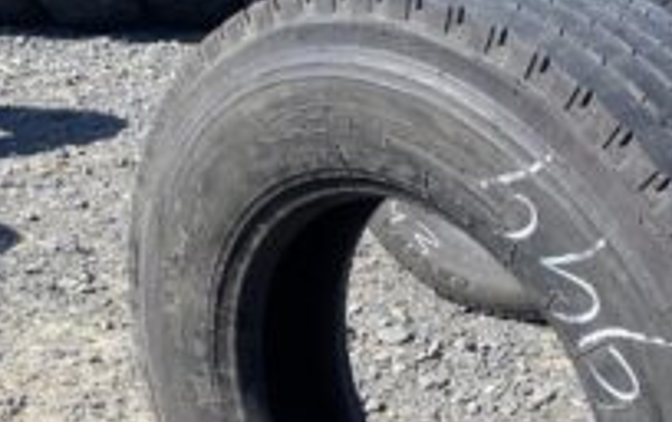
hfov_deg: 34.7
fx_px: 1063
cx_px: 461
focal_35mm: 58
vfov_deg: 21.3
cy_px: 467
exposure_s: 1/1287
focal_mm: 4.25
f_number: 1.8
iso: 32
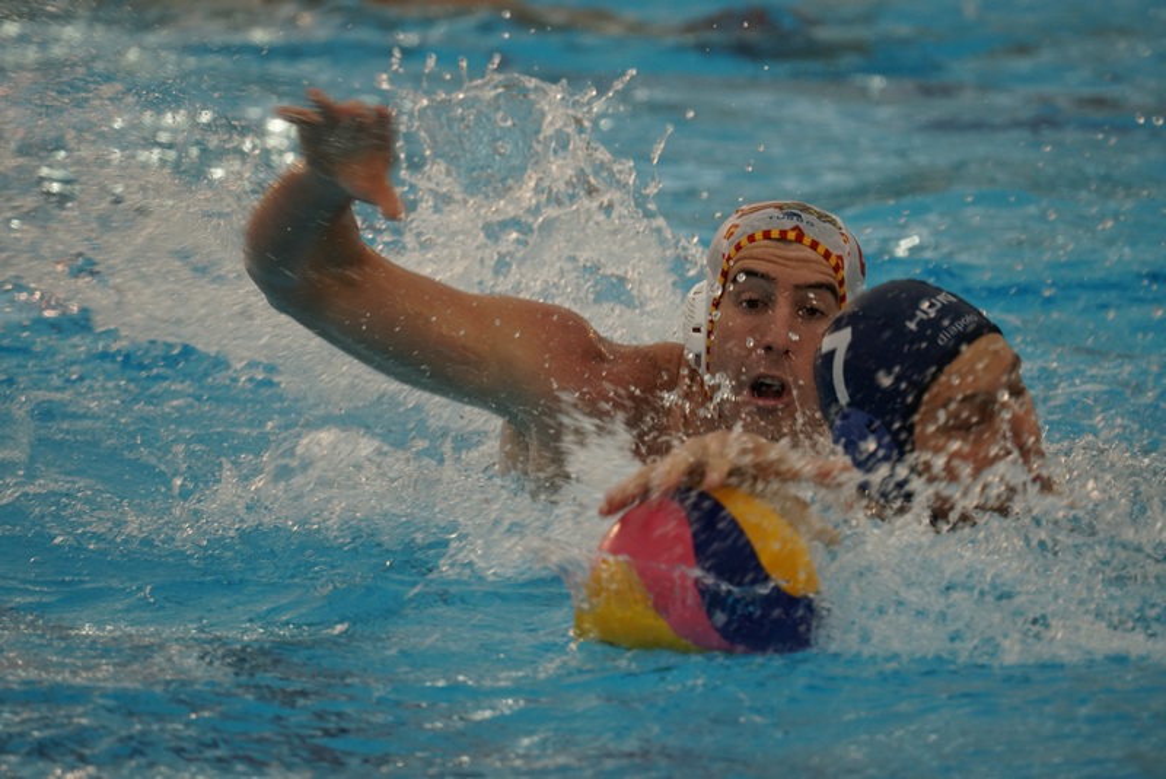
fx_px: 14579
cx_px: 583
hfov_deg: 4.6
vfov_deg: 3.1
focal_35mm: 450
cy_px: 390
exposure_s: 1/320
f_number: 5.6
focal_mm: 300
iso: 1000
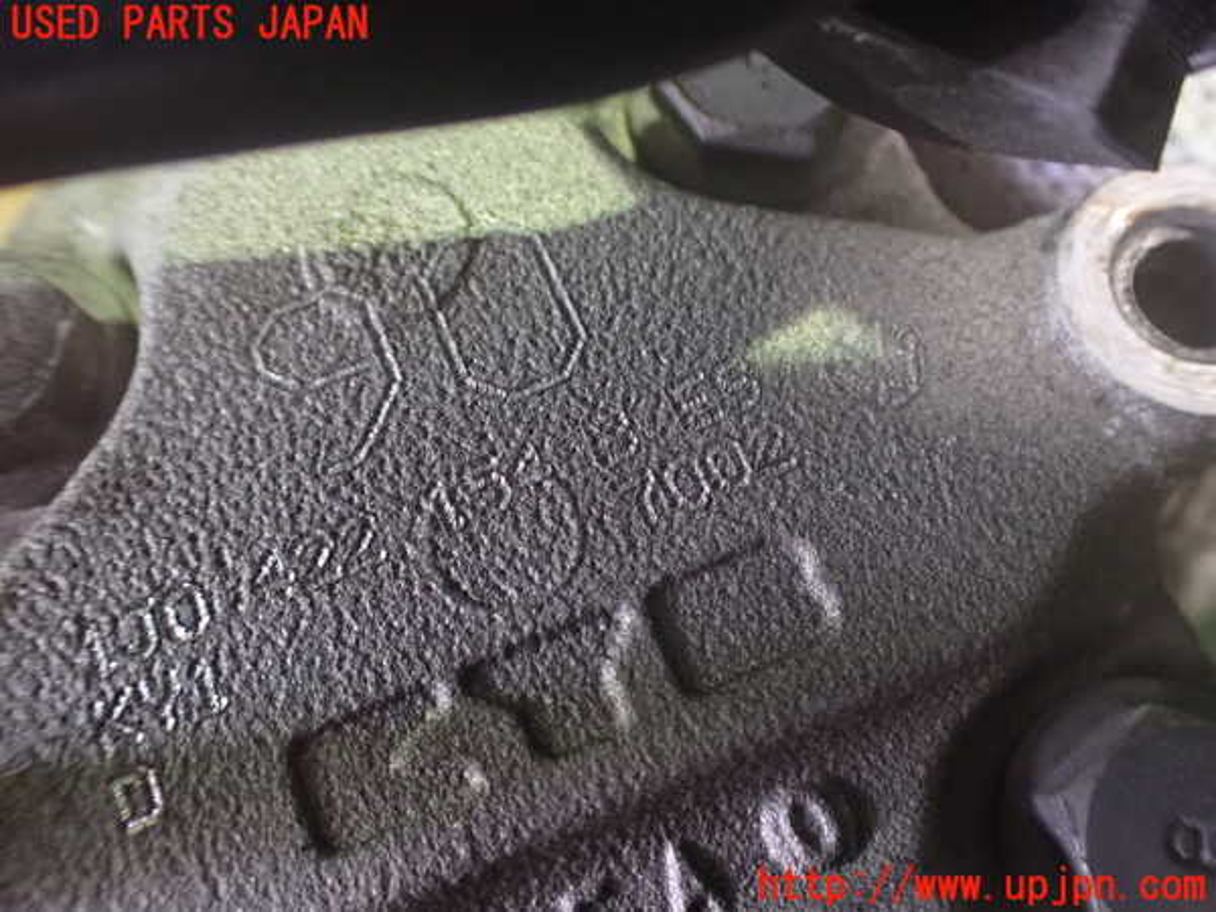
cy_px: 456
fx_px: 1054
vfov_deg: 46.8
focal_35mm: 30
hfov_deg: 60.0
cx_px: 608
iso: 1250
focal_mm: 5.4
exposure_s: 1/30
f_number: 2.3
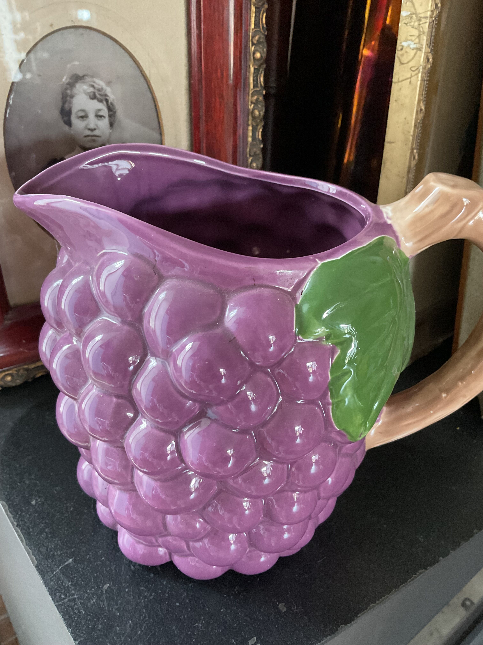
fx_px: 540
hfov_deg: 48.2
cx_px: 242
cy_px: 322
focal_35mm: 29
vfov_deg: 61.7
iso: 320
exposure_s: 1/25
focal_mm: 3
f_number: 1.8
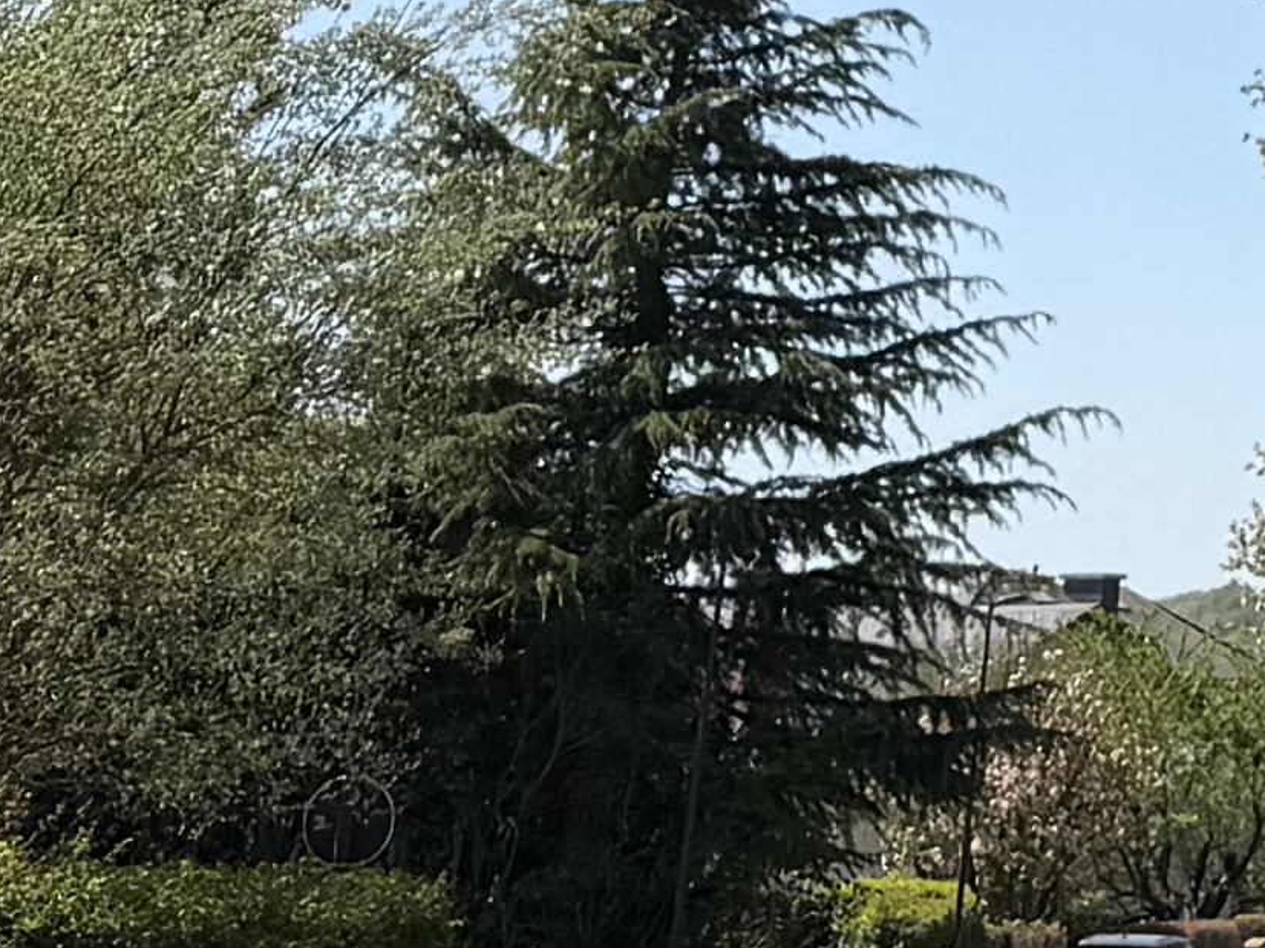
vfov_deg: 8.2
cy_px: -1343
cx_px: 2711
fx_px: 6065
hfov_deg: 10.7
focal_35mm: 166
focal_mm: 6.76
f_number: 1.78
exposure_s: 1/4975
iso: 80
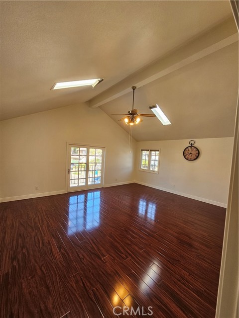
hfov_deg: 89.9
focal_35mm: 13
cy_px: 159
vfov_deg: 106.2
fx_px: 120
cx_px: 120
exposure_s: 1/60
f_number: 2.2
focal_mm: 2.2
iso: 64
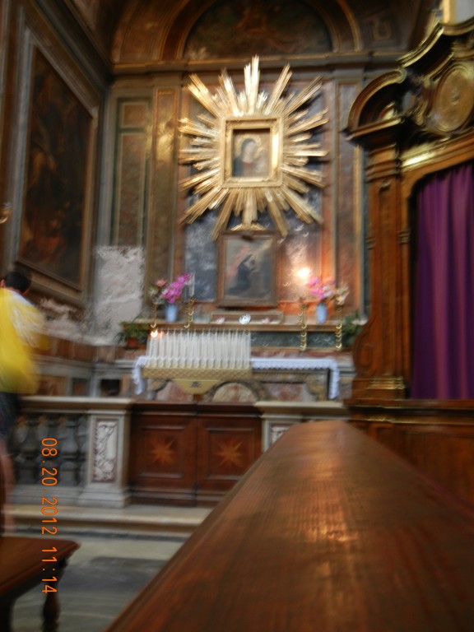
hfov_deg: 41.8
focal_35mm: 34
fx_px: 621
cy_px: 316
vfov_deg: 54.0
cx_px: 237
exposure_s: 1/1.6
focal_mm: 6.2
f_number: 3.6
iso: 200
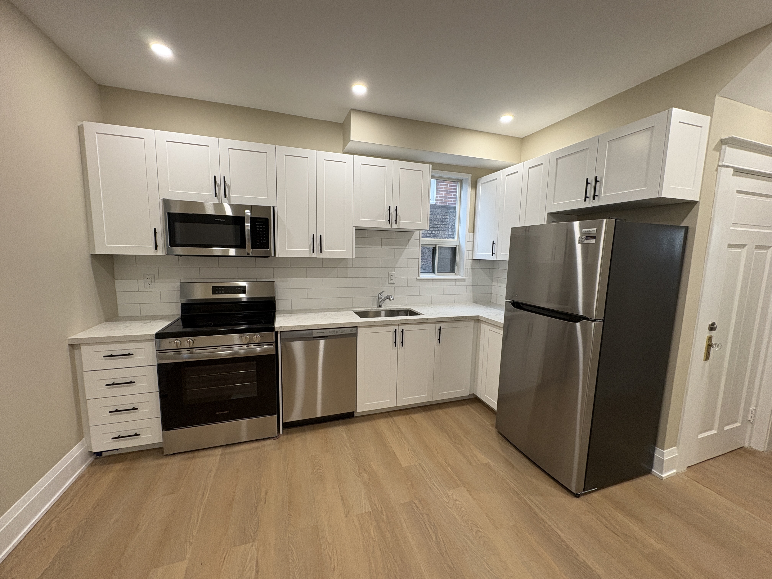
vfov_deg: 85.7
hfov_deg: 102.1
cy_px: 290
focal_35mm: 14
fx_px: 312
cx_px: 386
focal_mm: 2.22
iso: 160
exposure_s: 1/120
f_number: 2.2
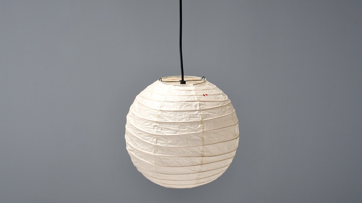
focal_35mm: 38
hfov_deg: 52.8
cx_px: 181
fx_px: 365
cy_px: 102
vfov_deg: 31.2
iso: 800
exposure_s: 1/250
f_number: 11
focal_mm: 24
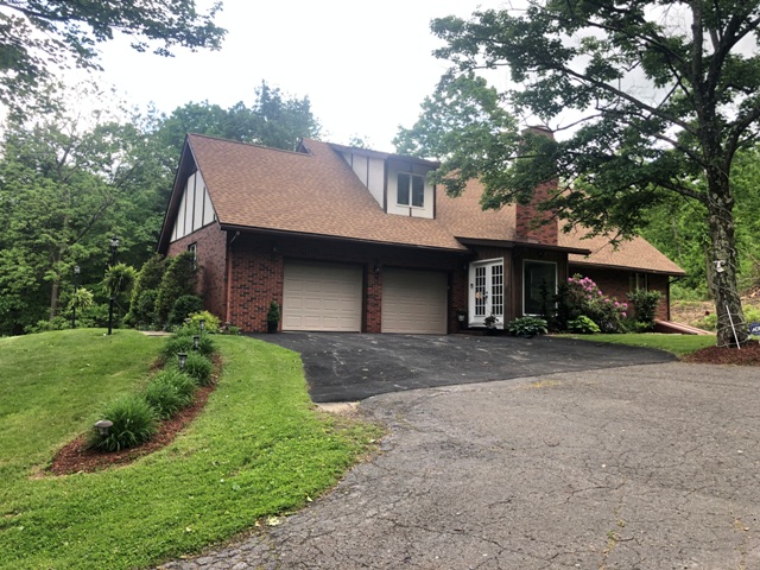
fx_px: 615
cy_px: 285
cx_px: 380
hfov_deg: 63.4
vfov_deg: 49.7
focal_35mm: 28
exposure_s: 1/143
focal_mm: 3.99
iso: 20
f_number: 1.8
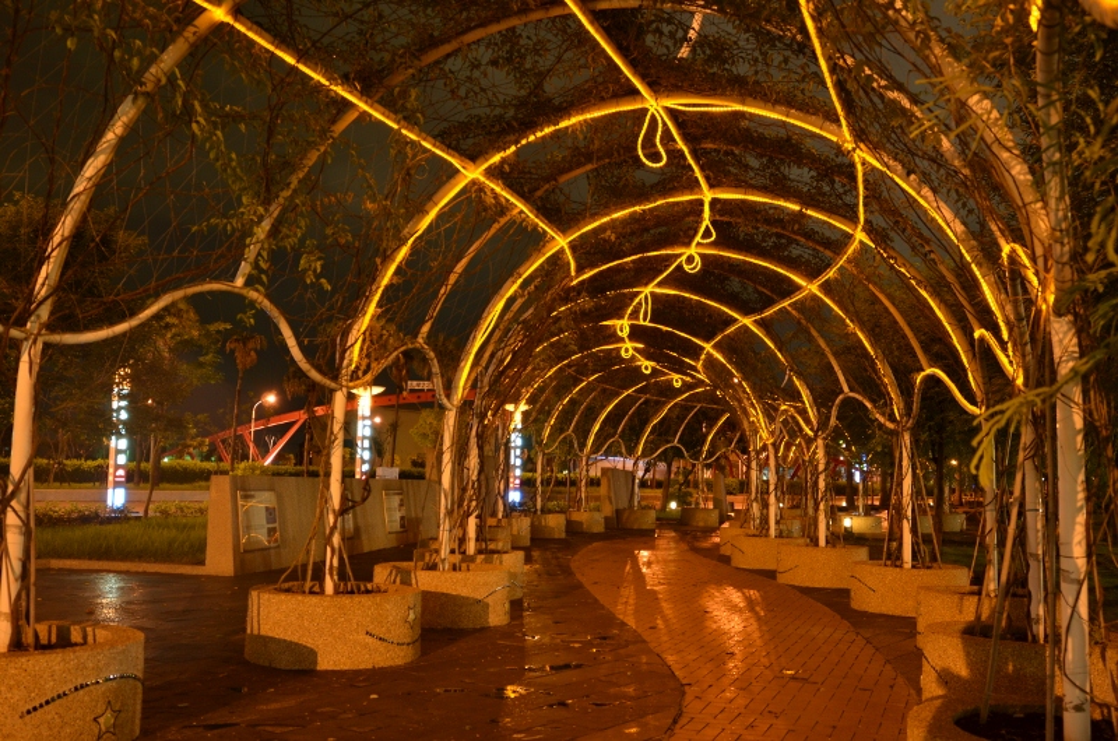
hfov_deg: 53.2
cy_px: 370
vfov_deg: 36.7
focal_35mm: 36
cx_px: 559
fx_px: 1116
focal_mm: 24
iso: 200
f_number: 2.8
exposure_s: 1
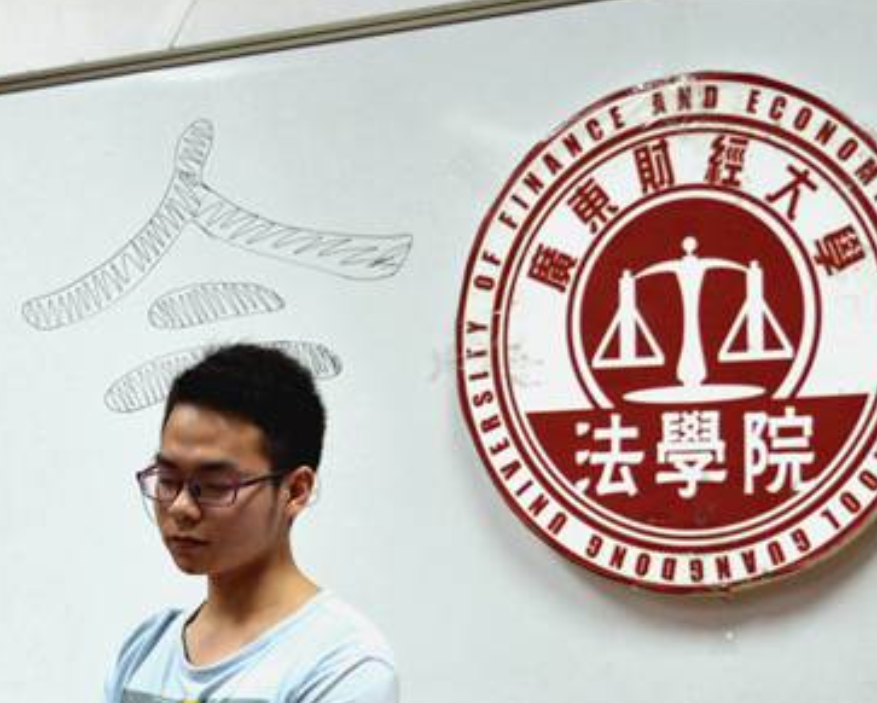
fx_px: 2652
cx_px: 184
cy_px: 516
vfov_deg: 15.0
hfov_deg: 18.6
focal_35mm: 102
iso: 400
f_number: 4.2
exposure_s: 1/40
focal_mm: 31
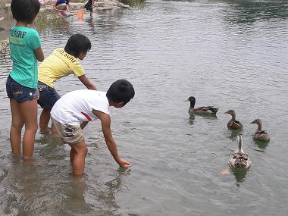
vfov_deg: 24.7
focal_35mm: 59
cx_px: 113
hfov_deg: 32.6
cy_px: 80
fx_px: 491
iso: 80
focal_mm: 5.8
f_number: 5.6
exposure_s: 1/200
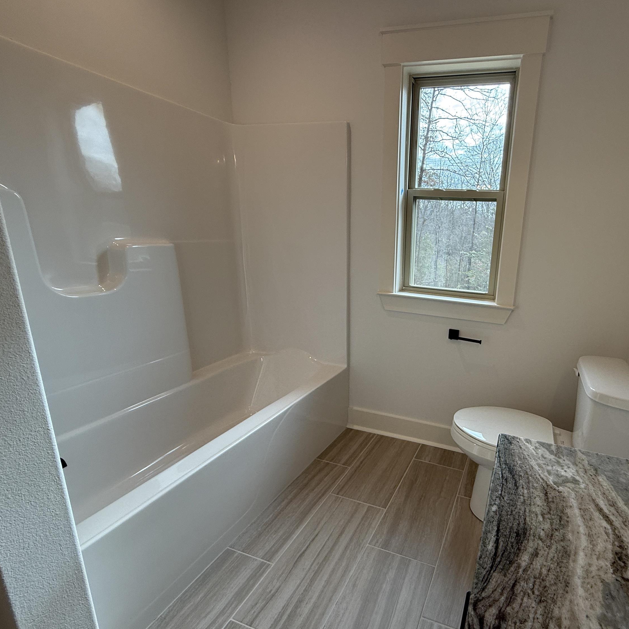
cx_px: 430
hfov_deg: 80.5
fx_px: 349
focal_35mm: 17
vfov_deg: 84.0
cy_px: 318
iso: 64
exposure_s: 1/151
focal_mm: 2.22
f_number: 2.2
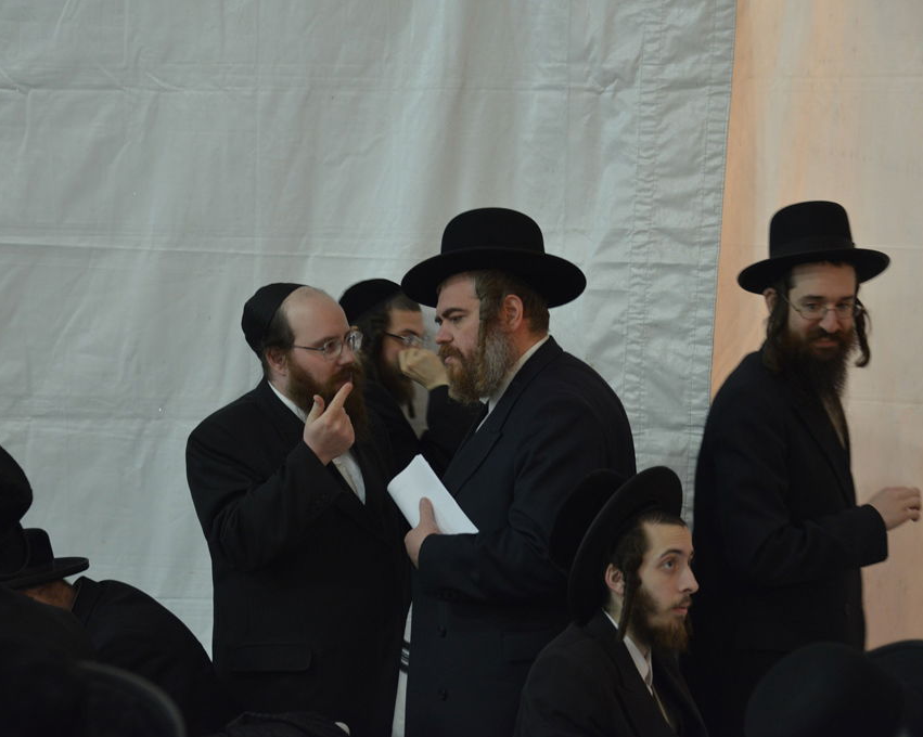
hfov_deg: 17.0
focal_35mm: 113
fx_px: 3085
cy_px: 369
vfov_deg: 13.6
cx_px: 462
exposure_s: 1/80
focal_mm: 100
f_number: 5.6
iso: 2000
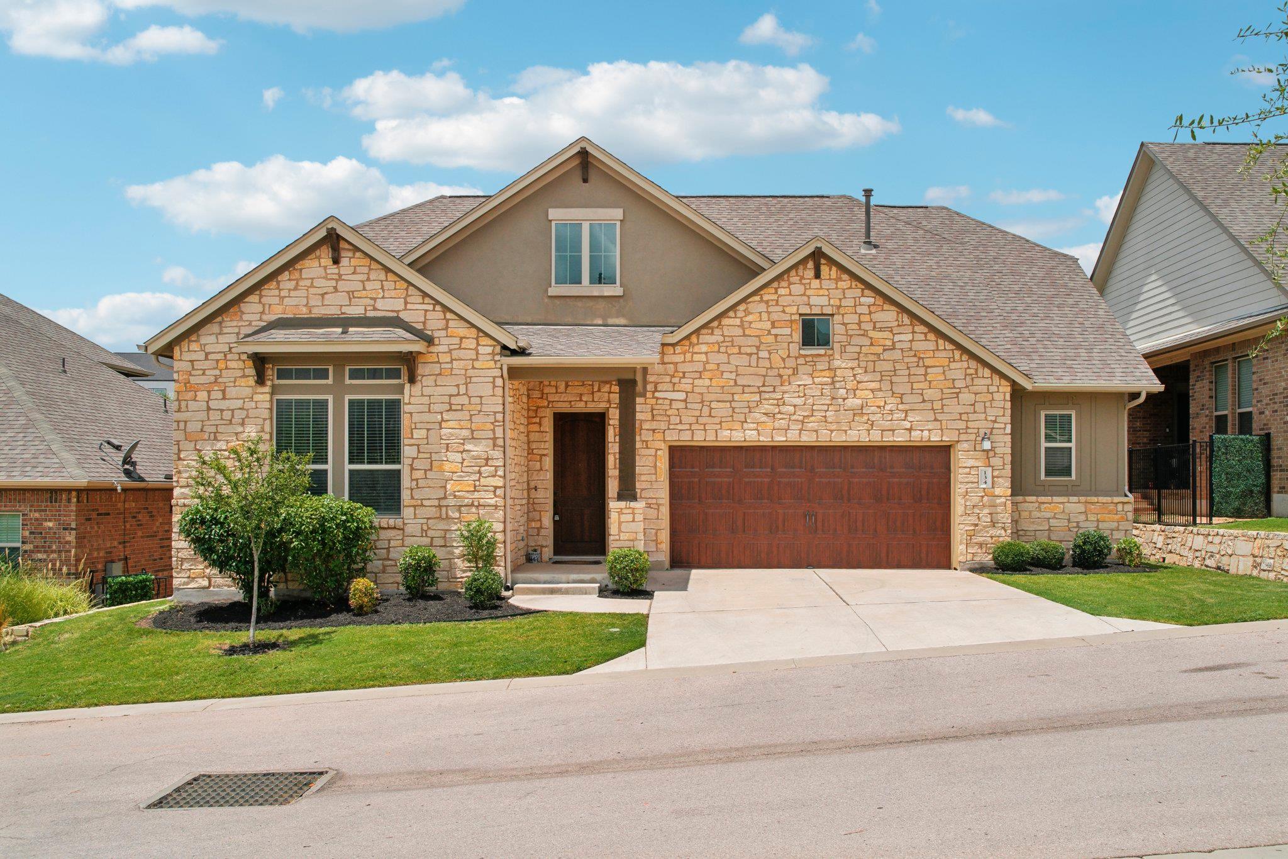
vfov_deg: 40.0
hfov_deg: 57.2
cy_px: 430
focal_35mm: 33
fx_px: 1180
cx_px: 644
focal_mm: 33
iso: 400
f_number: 11
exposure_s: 1/1000
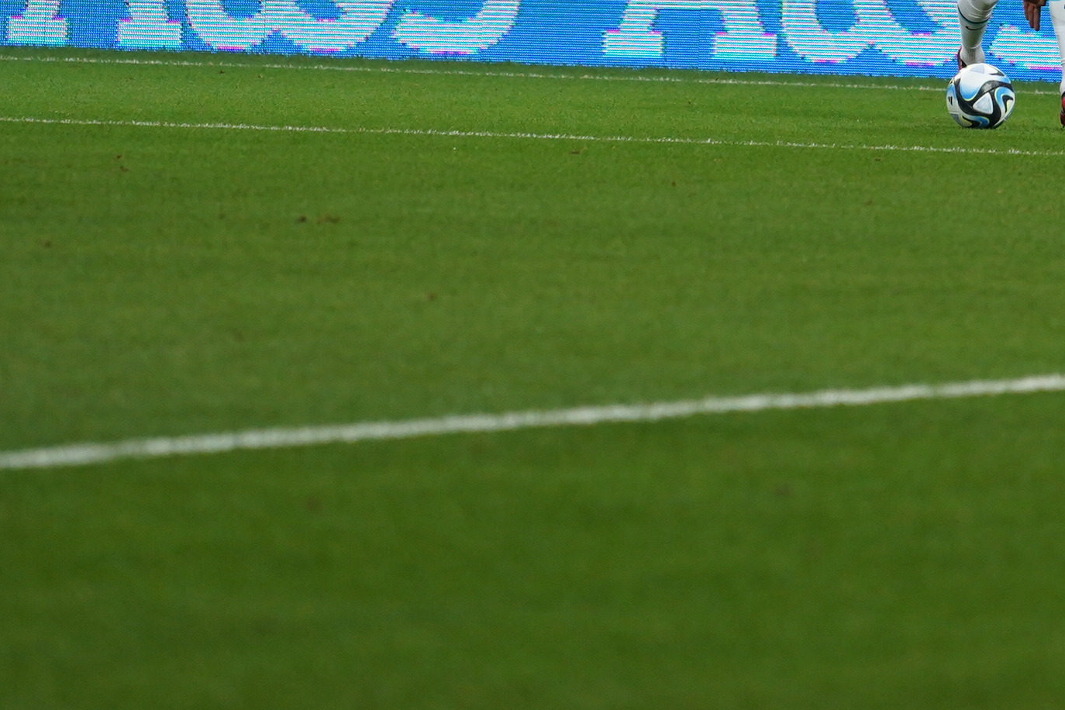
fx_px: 16950
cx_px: 968
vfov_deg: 2.4
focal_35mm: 573
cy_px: -144
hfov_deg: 3.6
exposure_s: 1/1000
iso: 2000
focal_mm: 200
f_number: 4
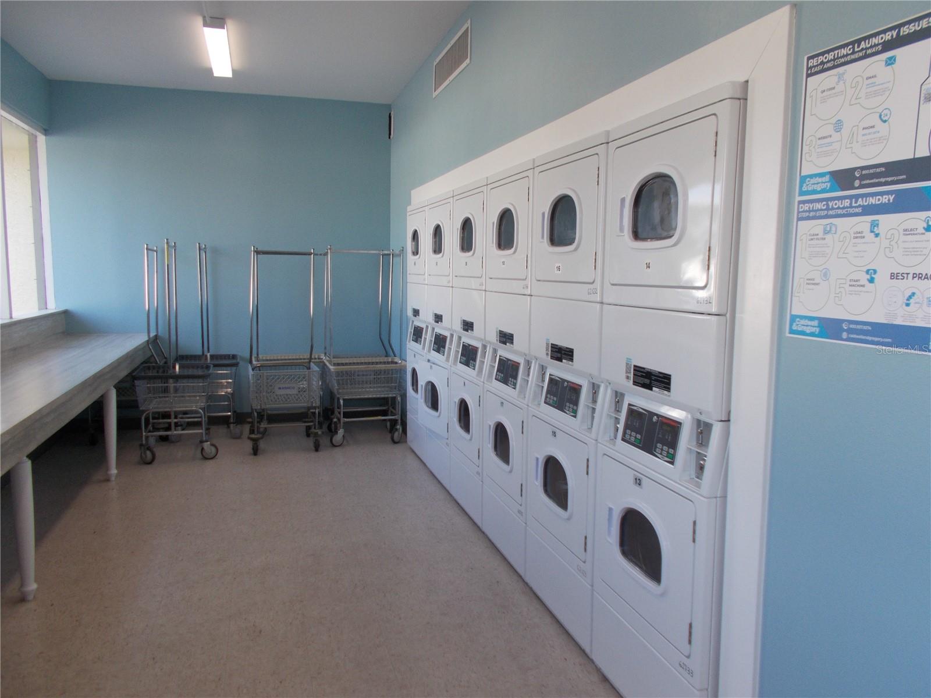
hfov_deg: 67.3
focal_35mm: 26
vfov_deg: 53.1
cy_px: 349
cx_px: 466
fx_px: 699
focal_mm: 4.6
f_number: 3.2
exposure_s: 1/80
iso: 80
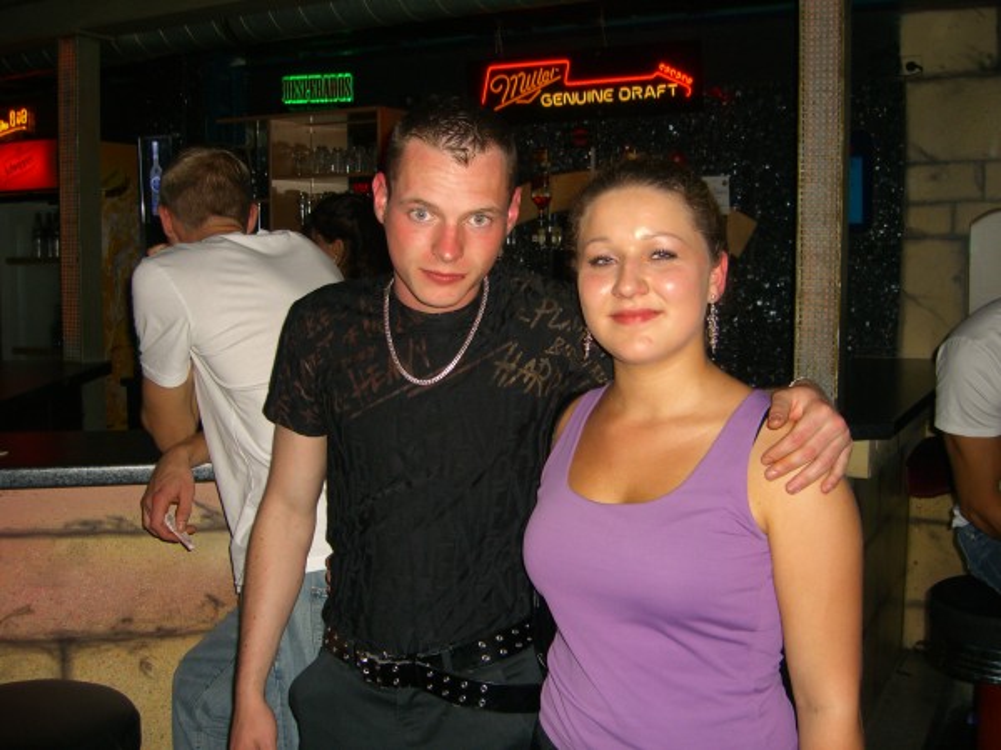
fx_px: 1099
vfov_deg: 37.7
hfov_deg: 49.0
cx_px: 500
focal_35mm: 38
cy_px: 375
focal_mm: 7.9
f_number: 2.8
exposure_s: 1/60
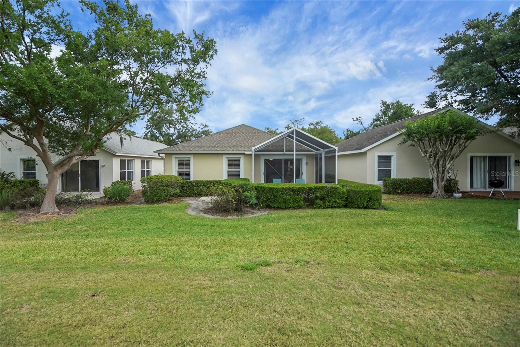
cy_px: 174
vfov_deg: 77.3
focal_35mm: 15
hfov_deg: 100.4
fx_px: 217
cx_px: 260
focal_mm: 10
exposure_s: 1/1600
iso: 500
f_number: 5
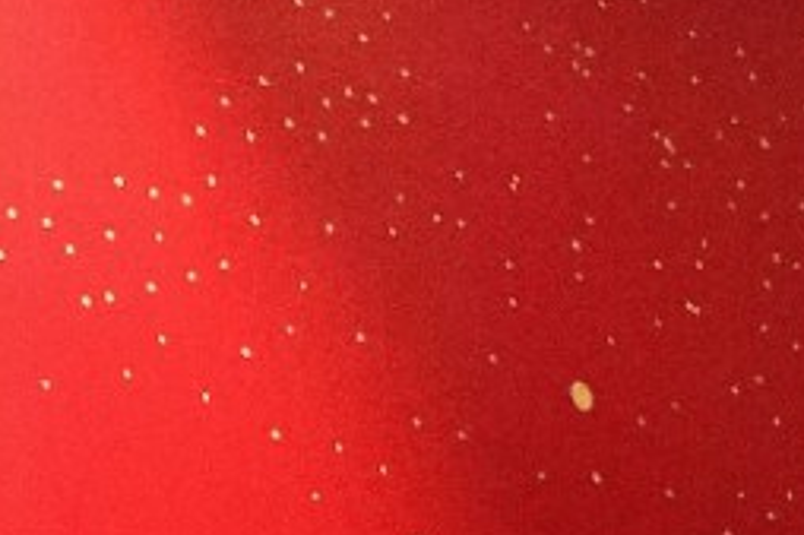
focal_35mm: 160
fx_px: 3571
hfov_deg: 11.2
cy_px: 1391
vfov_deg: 7.8
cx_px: -988
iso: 6400
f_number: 3.2
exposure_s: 1/160
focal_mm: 29
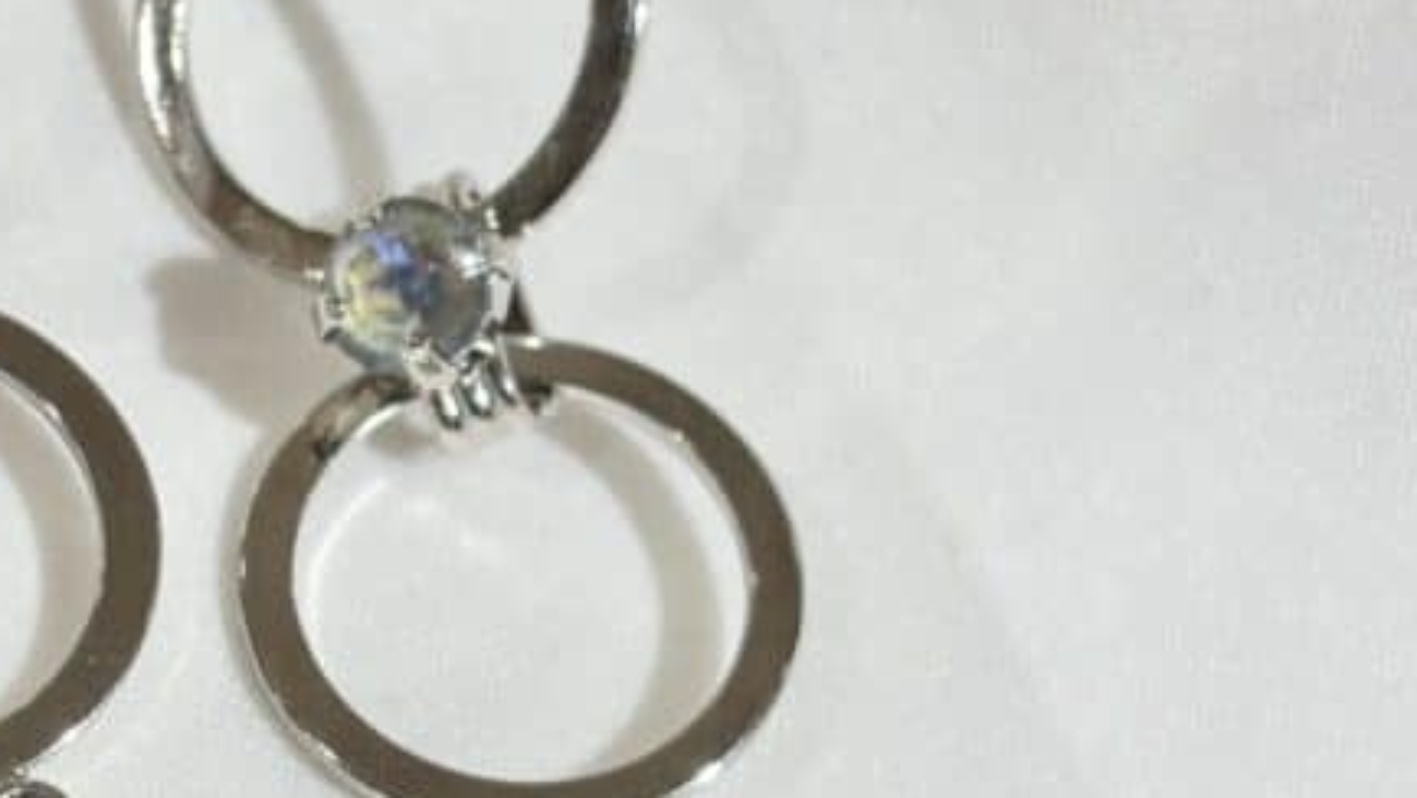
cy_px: 651
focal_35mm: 134
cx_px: 272
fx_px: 5037
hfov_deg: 15.9
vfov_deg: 9.0
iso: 32
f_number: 1.6
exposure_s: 1/150
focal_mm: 5.96
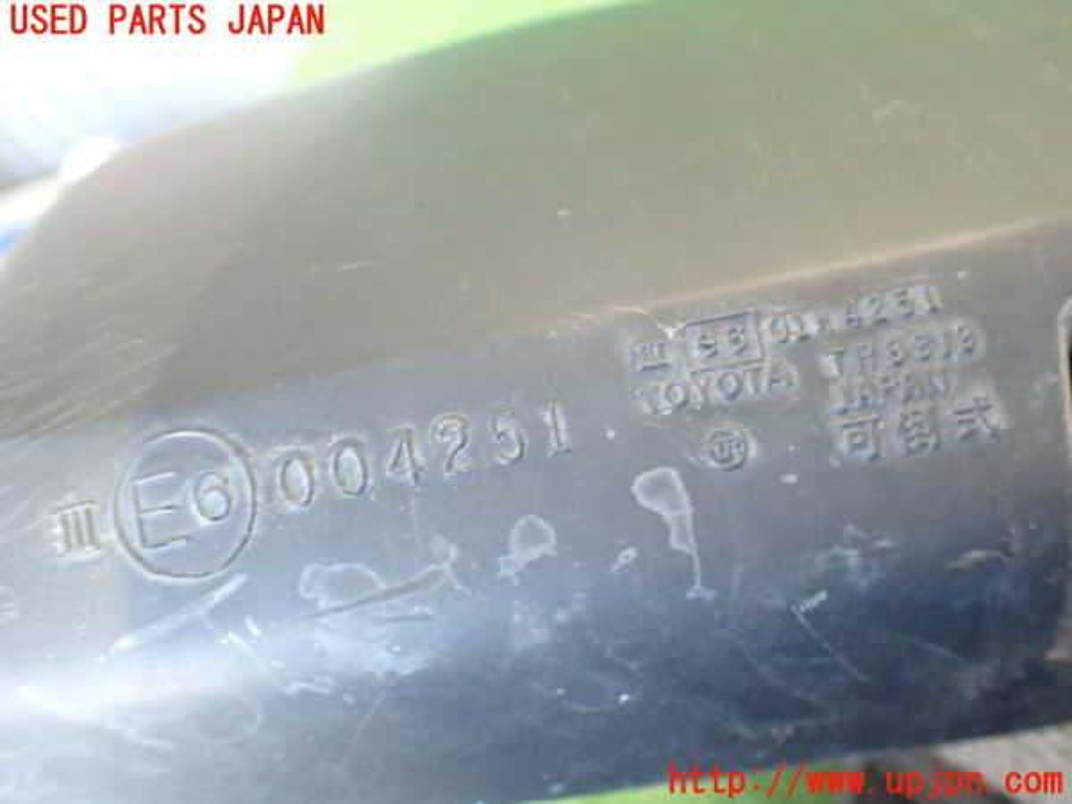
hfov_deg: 60.0
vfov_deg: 46.8
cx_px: 536
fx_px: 929
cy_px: 402
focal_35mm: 30
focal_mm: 5.4
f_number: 2.3
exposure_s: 1/30
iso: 1000
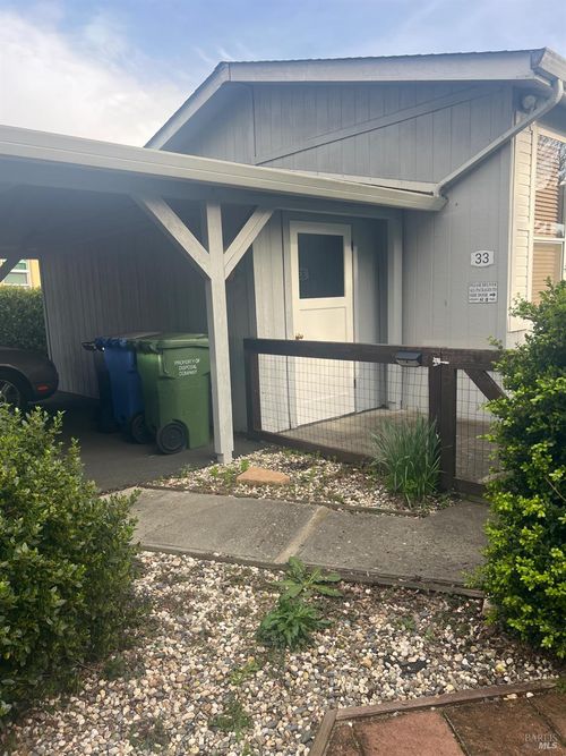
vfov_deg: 67.3
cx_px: 283
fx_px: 567
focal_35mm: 26
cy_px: 378
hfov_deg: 53.0
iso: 50
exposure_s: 1/635
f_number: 1.5
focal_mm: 5.7
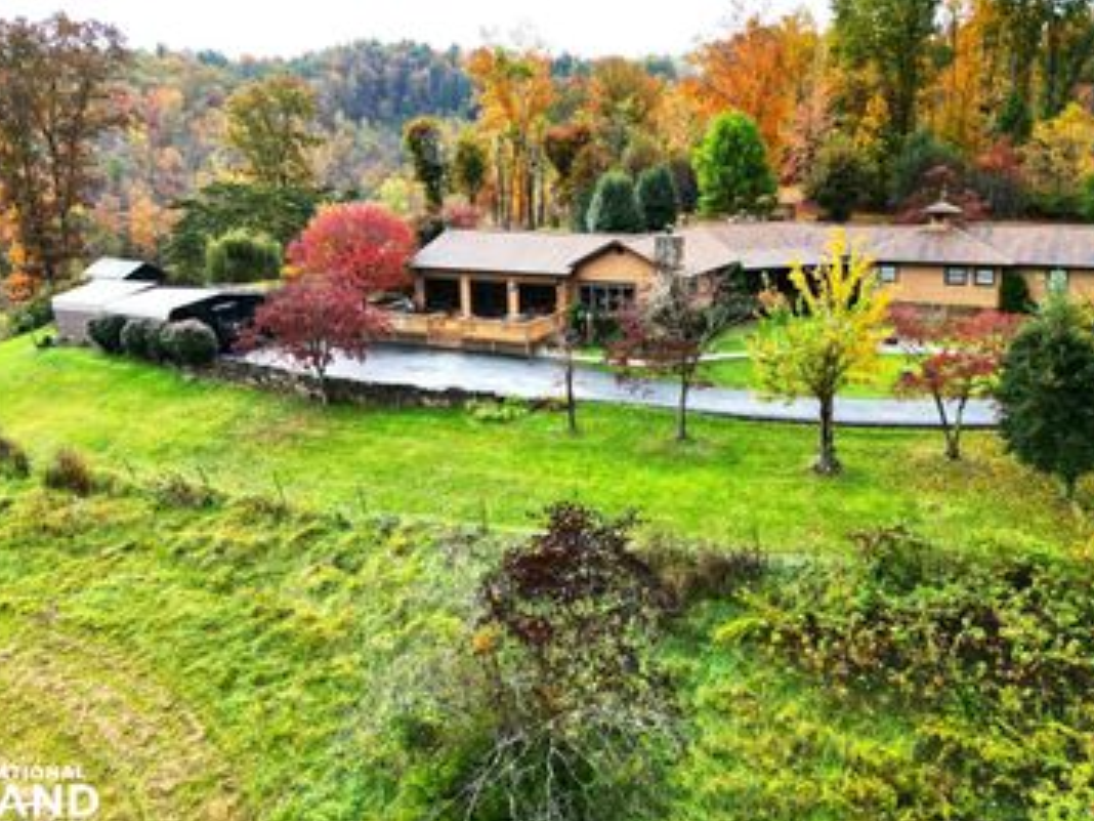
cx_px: 621
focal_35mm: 29
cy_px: 346
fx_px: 917
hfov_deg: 61.4
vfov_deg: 48.1
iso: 110
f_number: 1.7
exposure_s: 1/2000
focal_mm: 6.72
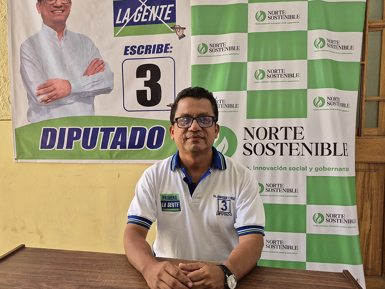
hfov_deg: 65.0
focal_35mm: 27
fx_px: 300
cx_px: 165
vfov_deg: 51.3
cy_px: 153
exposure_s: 1/120
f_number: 1.8
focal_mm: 5.4
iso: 125
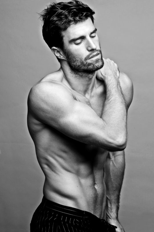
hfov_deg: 16.6
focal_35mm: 82
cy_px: 116
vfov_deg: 24.8
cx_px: 77
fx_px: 528
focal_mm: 55
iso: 400
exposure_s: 1/160
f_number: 18
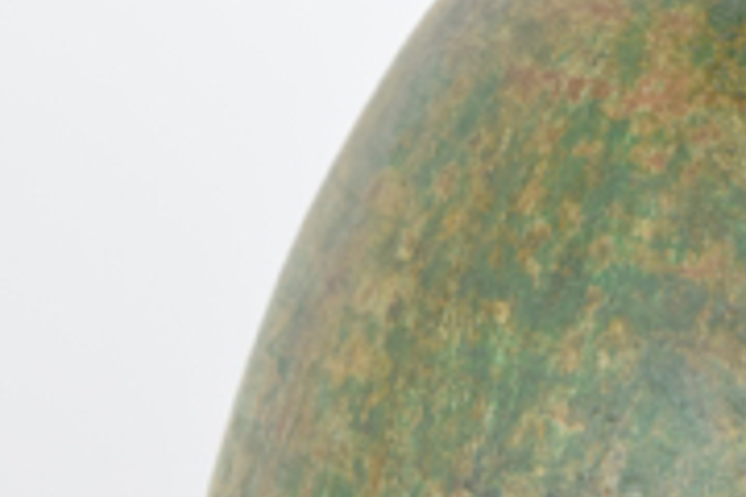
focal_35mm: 294
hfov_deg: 6.9
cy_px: 56
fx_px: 6087
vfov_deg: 4.7
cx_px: 1086
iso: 800
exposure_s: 1/125
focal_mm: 55
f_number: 8
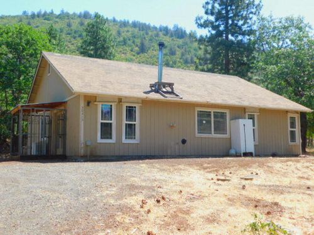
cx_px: 157
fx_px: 363
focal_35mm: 40
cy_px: 118
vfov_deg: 36.0
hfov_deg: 46.8
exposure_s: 1/400
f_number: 3.6
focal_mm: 7.1
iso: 125
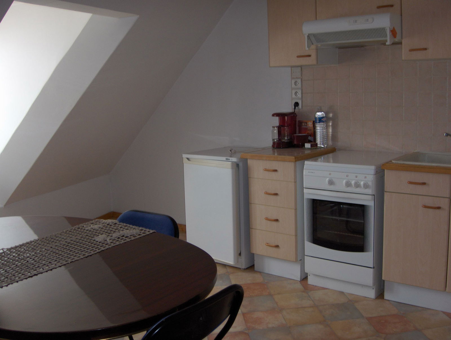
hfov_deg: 47.8
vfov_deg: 36.9
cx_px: 226
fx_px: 509
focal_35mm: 39
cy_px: 170
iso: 100
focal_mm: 8
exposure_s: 1/60
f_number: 2.8
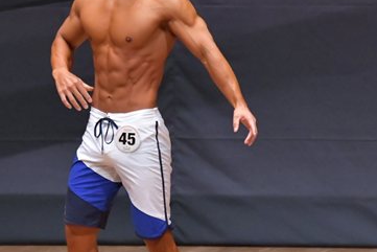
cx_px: 121
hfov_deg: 3.4
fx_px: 6401
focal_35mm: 611
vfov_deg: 2.3
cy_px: 127
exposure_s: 1/400
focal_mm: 190
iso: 6400
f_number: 5.6
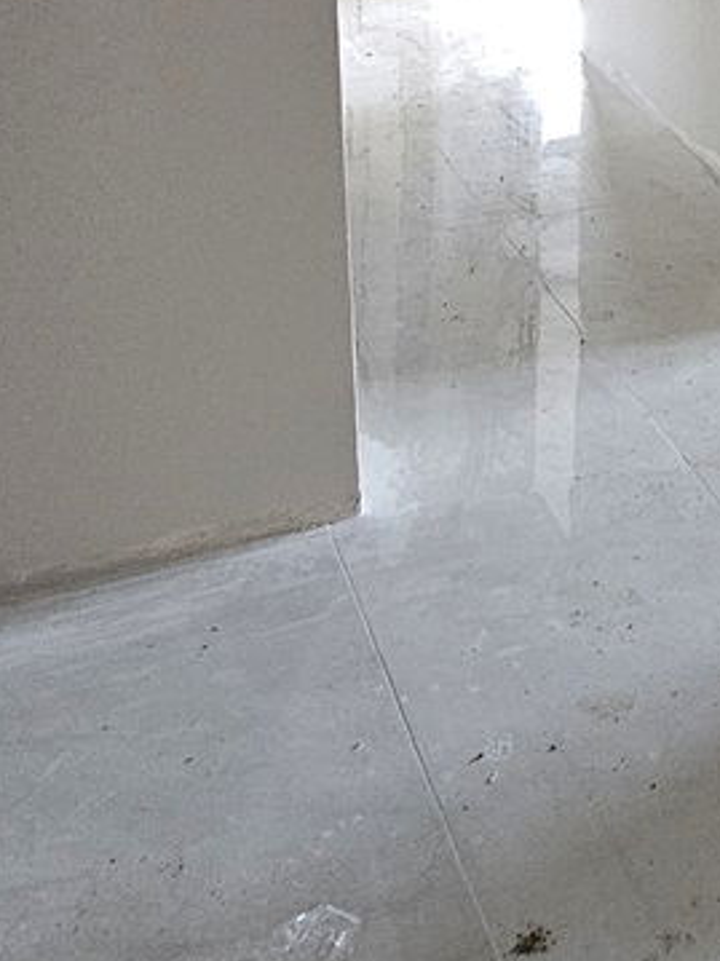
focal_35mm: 58
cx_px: 996
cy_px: 24
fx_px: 1609
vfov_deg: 31.1
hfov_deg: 22.0
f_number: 2.2
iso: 640
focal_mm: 2.2
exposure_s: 1/30
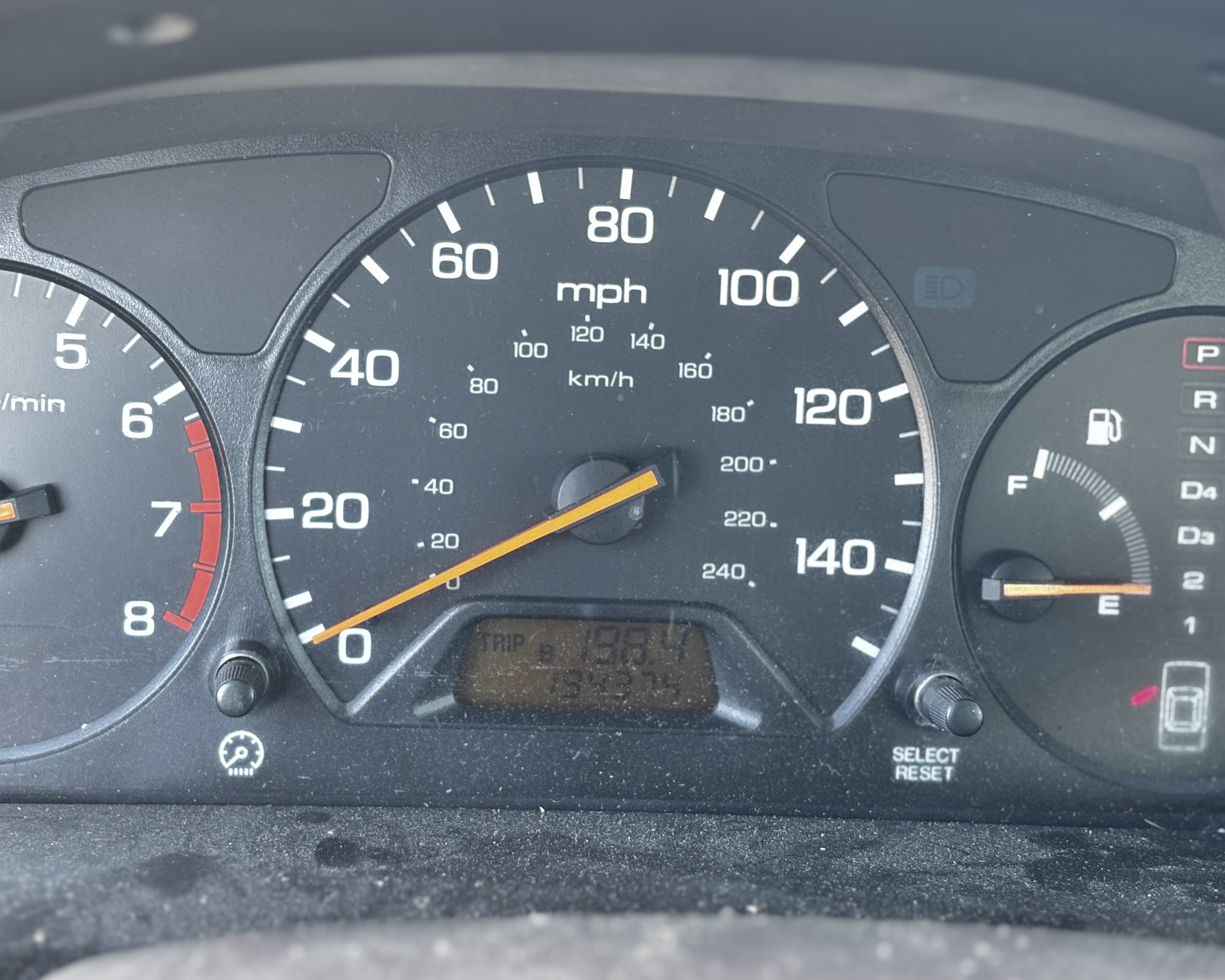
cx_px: 519
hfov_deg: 31.4
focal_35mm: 60
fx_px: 2175
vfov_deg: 25.4
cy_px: 507
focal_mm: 5.96
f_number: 1.6
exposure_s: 1/60
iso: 64
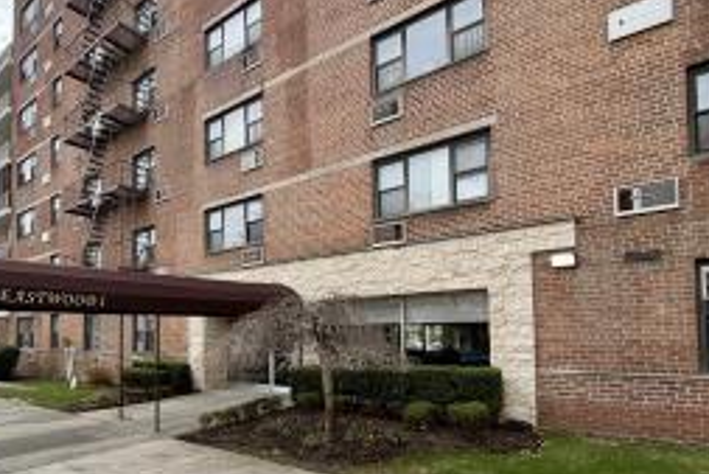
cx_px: 252
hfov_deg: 74.3
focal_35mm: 23
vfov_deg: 54.0
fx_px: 453
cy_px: 320
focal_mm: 2.22
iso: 50
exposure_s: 1/502
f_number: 2.2
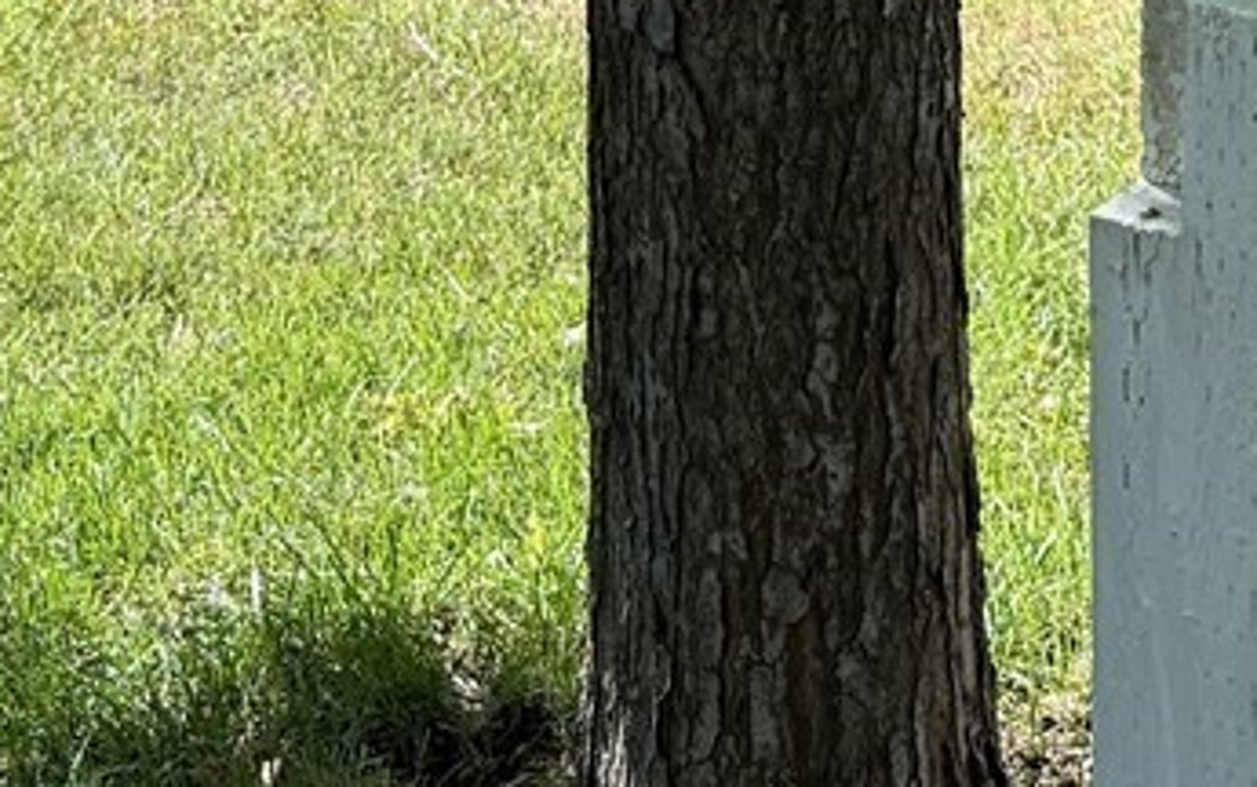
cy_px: -1188
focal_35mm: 118
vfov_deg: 9.7
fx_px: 4044
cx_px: 710
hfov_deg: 17.7
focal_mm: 6.76
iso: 100
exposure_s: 1/1060
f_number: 1.78
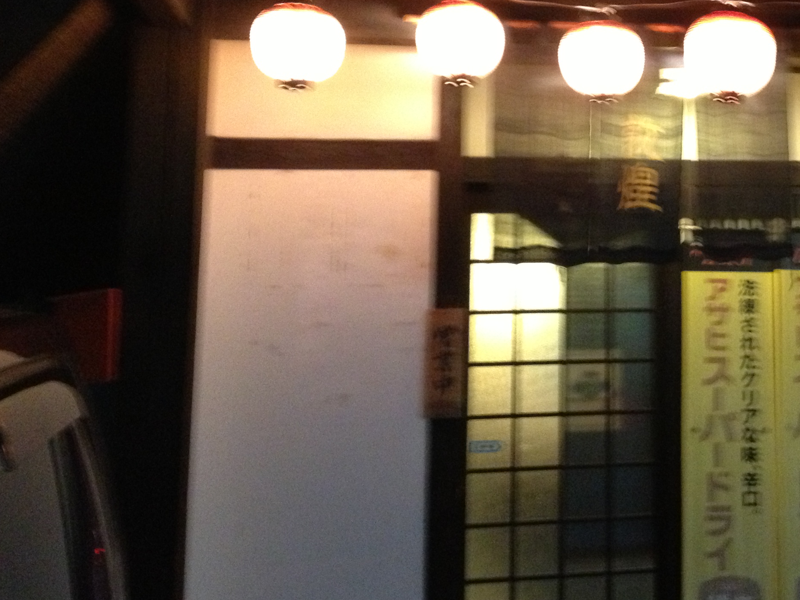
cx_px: 673
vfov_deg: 23.5
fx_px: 1410
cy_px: 90
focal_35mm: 61
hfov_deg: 30.7
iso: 500
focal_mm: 4.28
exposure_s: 1/15
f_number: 2.4
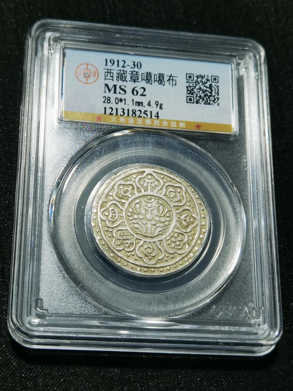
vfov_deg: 29.0
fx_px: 756
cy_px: 196
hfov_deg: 21.9
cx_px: 146
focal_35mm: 67
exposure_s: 1/100
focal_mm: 6.67
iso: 80
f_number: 1.9
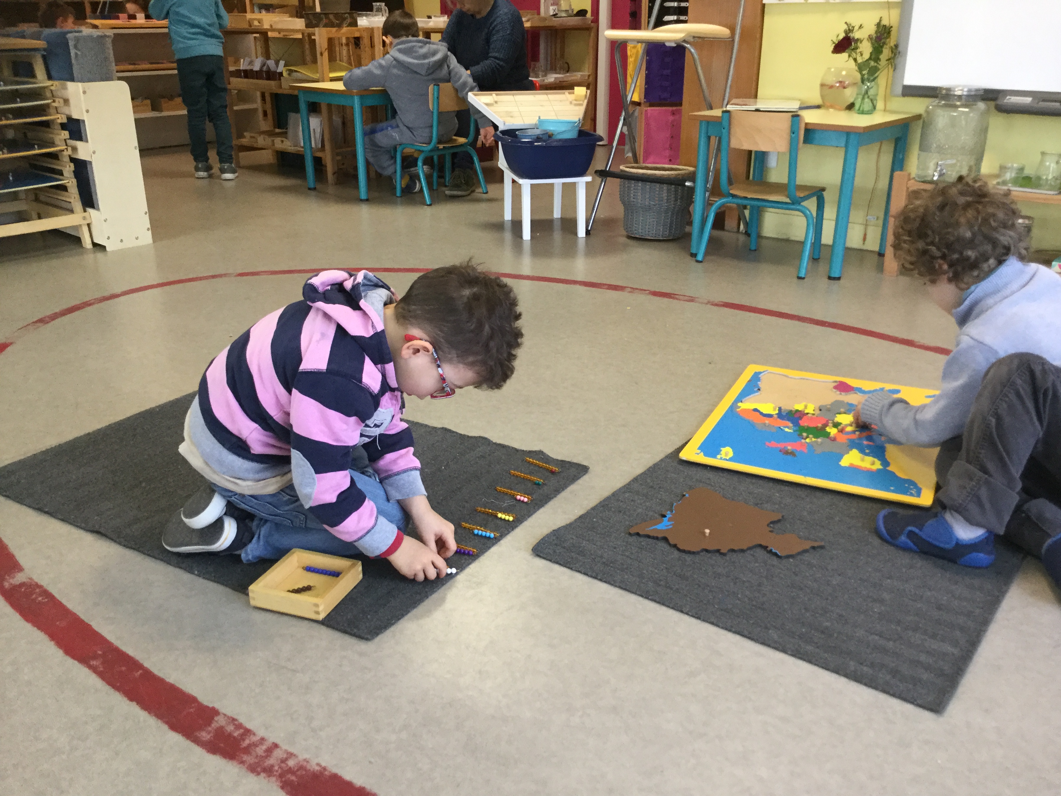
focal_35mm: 31
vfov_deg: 45.4
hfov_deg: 58.4
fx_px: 950
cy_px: 398
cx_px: 530
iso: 160
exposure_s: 1/33
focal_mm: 3.3
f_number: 2.4
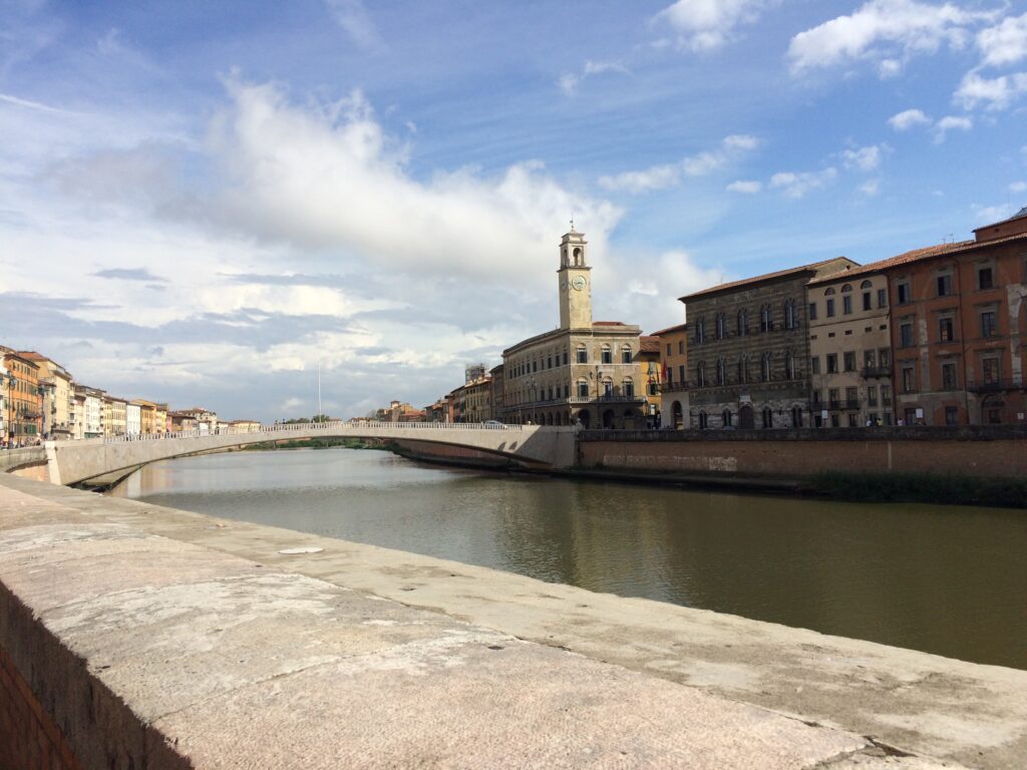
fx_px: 860
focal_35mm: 29
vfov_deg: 48.2
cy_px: 385
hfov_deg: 61.7
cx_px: 514
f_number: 2.2
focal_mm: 4.15
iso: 32
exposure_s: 1/3731
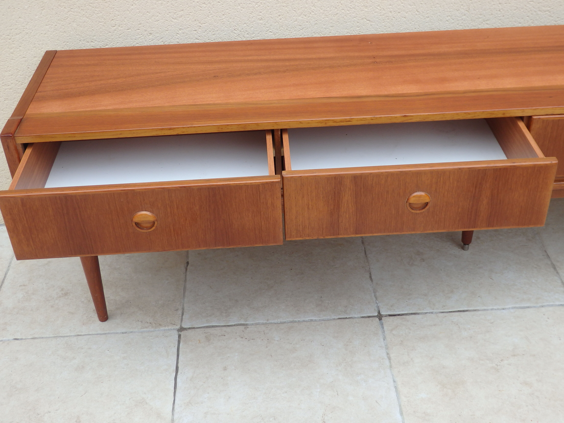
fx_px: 733
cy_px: 212
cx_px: 282
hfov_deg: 42.1
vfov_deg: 32.2
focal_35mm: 45
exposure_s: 1/80
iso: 125
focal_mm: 8
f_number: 3.8
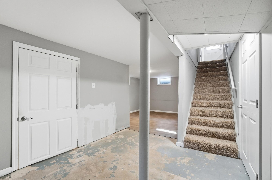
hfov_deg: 100.5
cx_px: 136
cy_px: 90
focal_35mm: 15
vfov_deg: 77.2
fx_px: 113
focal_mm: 10
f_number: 4
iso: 100
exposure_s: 1/50
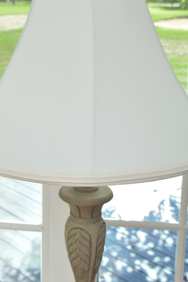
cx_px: 75
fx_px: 507
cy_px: 114
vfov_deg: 31.0
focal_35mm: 65
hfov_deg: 21.0
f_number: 7.1
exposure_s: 1/100
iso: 200
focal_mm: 31
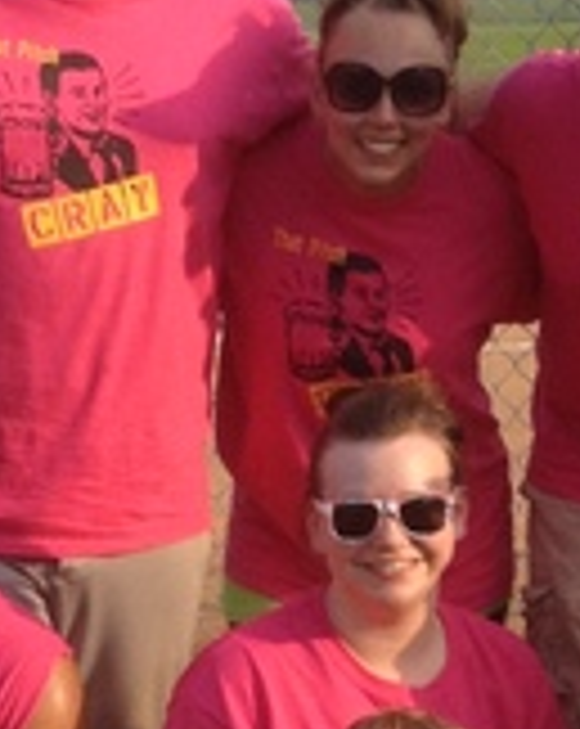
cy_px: 716
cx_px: 643
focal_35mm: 203
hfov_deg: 7.5
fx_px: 4368
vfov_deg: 9.5
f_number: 2.4
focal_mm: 4.28
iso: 50
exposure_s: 1/563
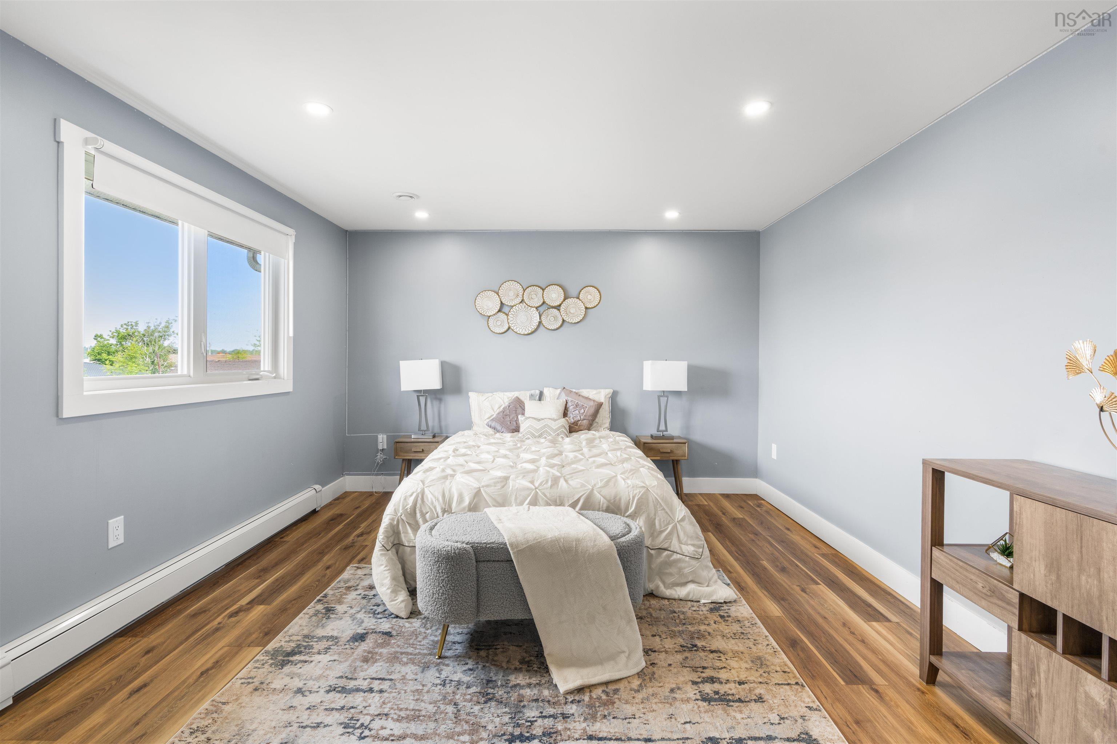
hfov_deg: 96.7
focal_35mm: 16
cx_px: 558
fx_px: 496
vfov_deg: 73.7
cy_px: 372
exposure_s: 1/4
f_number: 9
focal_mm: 16
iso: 500
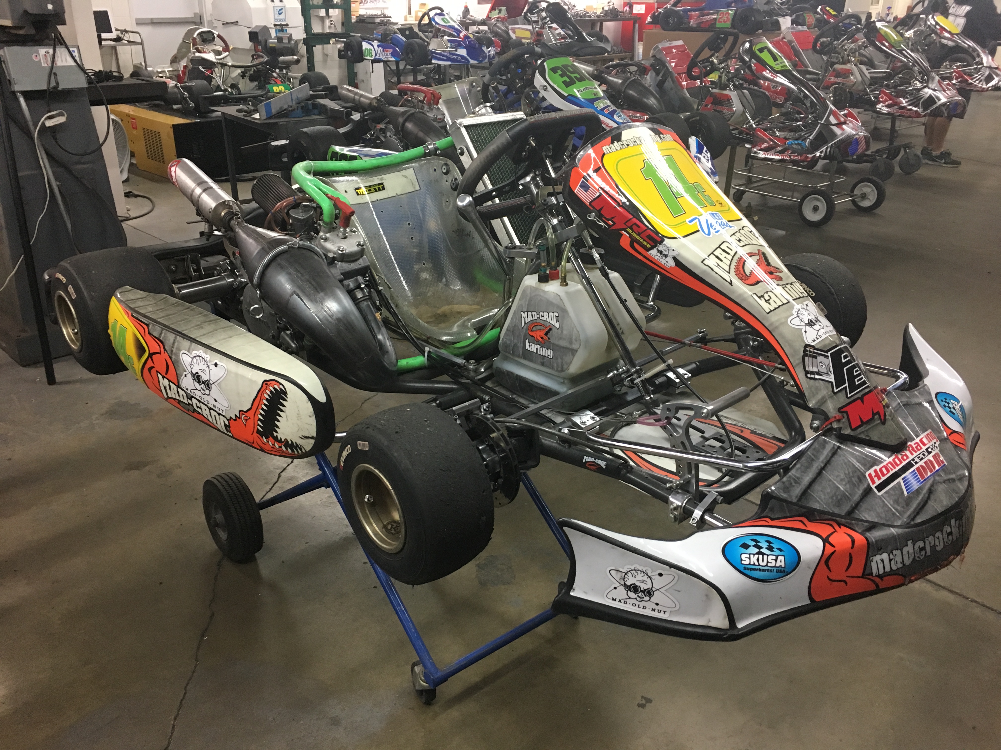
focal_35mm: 29
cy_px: 375
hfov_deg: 61.7
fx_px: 839
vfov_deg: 48.2
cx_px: 500
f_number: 2.2
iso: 125
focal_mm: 4.15
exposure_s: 1/30
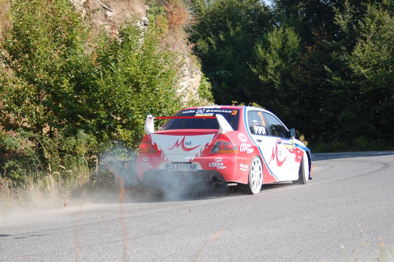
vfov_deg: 16.2
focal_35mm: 84
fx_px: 919
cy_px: 131
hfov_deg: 24.2
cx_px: 197
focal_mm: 56
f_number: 4.8
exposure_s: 1/1000
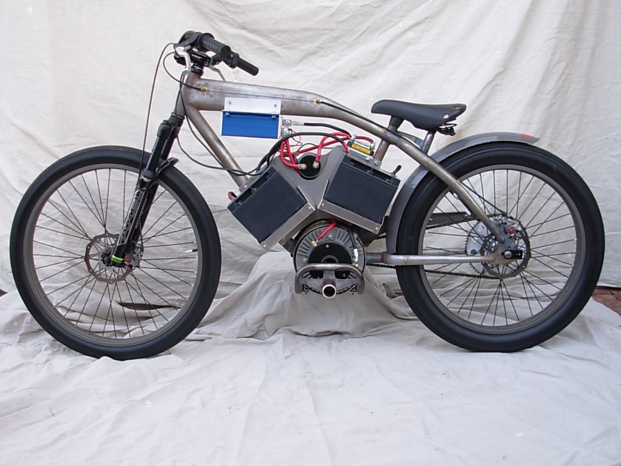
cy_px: 233
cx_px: 310
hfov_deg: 49.0
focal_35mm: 38
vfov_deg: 37.7
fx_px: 682
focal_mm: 6.3
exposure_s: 1/85.4
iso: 50
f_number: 2.9
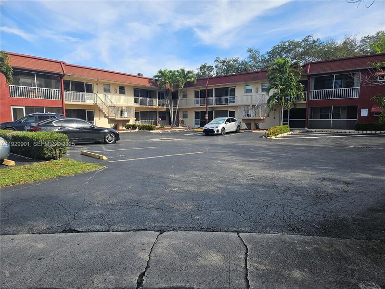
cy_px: 144
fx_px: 256
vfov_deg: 58.9
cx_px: 192
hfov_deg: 73.9
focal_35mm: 23
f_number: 1.8
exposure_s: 1/1019
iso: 25
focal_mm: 5.4
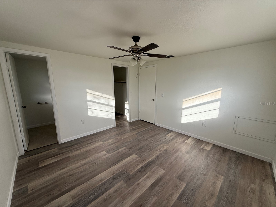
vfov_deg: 85.7
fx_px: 112
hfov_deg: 102.1
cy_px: 104
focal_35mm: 14
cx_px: 138
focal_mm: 2.22
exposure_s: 1/331
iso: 64
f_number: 2.2
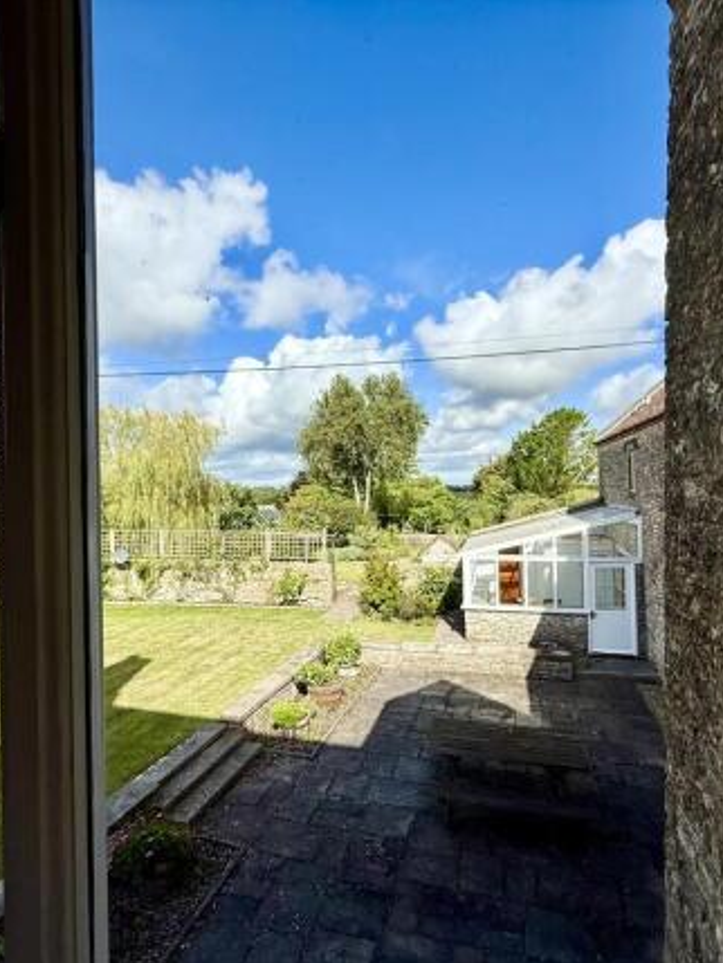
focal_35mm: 19
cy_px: 488
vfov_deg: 84.6
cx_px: 354
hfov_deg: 68.7
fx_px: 529
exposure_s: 1/2410
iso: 50
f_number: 2.2
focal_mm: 2.22
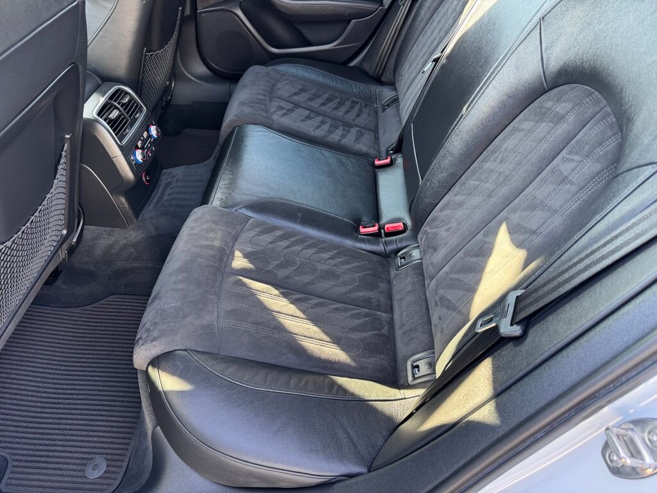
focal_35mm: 24
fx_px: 456
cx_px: 328
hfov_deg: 71.6
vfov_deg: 56.8
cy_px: 246
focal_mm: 6.76
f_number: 1.78
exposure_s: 1/92
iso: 200
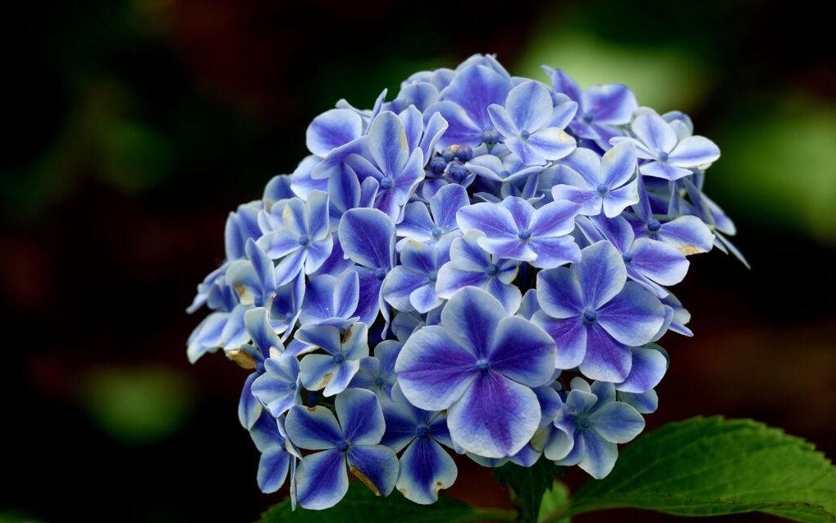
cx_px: 418
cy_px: 278
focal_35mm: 338
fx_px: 7701
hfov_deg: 6.2
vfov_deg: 3.9
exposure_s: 1/250
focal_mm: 120.91
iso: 200
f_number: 4
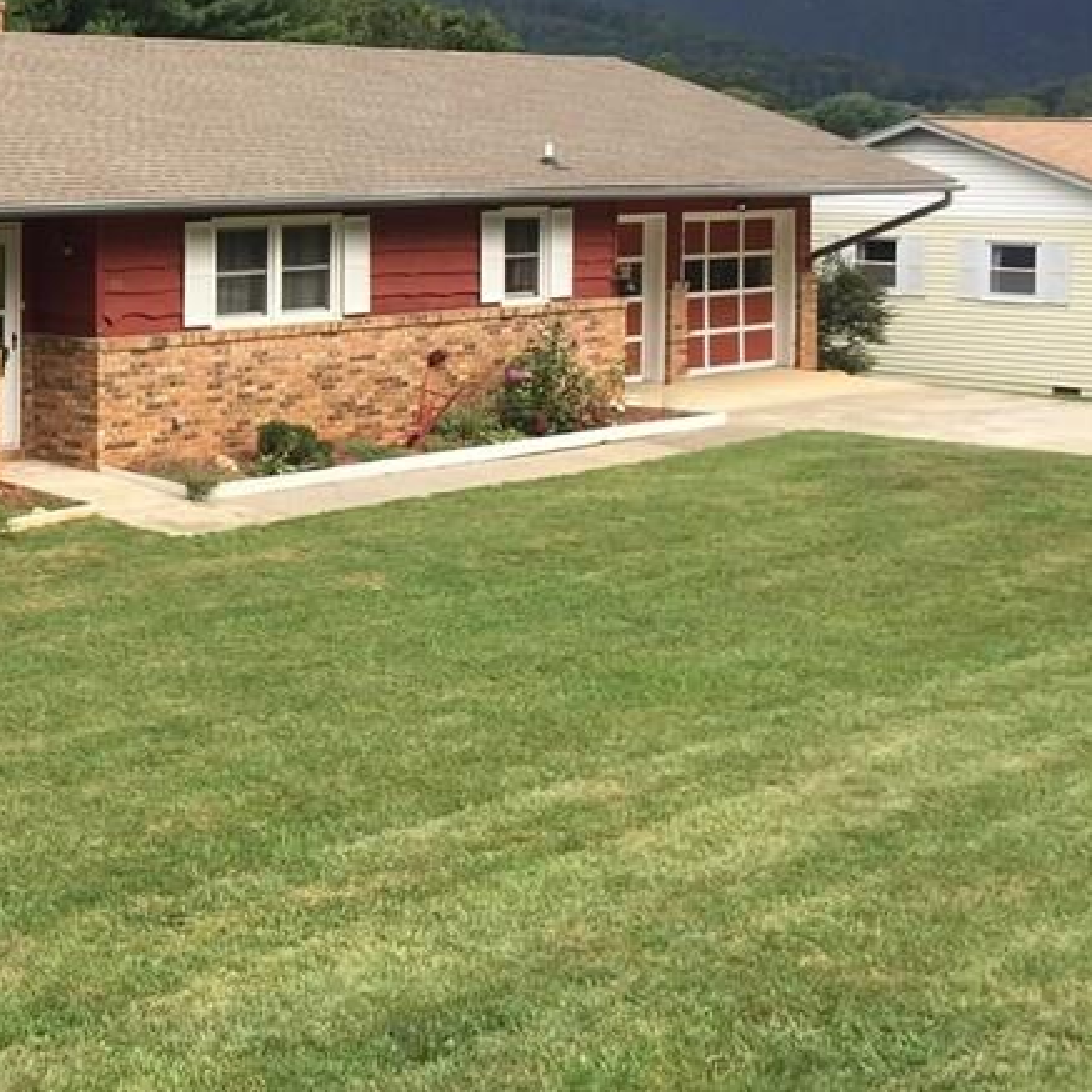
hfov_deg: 25.9
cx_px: -175
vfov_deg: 28.2
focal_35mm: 60
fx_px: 2141
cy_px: 272
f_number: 2.2
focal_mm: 4.15
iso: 32
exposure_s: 1/514
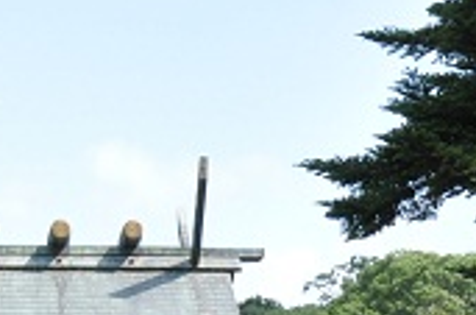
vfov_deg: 10.0
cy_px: 436
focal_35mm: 133
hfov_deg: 15.2
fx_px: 1758
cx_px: 47
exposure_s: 1/500
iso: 800
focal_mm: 19
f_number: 11
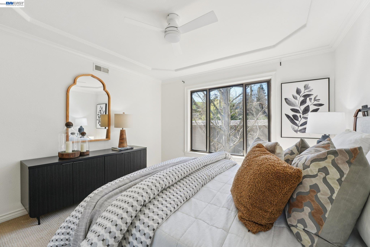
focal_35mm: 14
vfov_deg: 81.2
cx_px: 185
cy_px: 124
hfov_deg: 104.3
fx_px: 144
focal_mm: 14
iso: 640
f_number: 9
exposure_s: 1/30
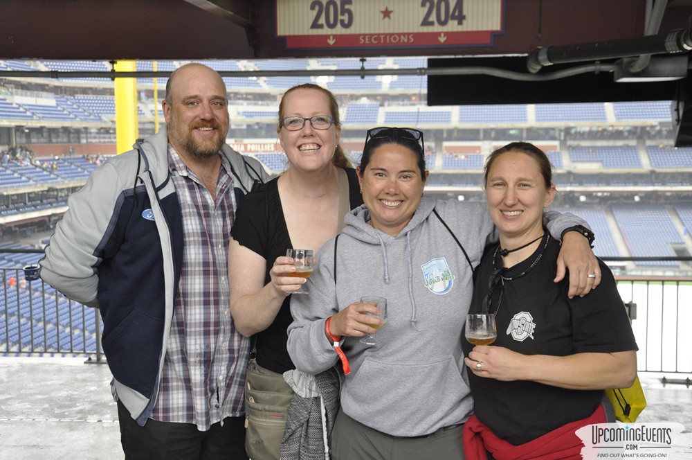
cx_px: 346
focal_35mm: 52
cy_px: 230
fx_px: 1008
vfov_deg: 25.7
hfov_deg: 37.9
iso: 400
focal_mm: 35
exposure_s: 1/60
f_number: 8
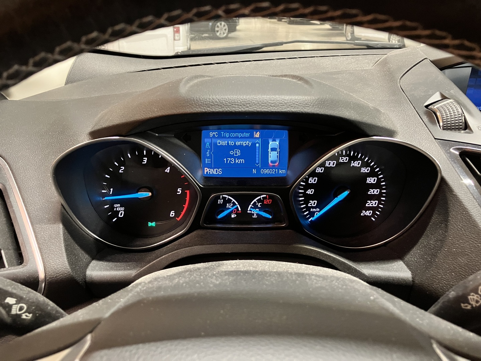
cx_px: 240
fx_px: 389
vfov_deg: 49.7
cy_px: 180
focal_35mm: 28
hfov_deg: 63.4
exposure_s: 1/37
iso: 320
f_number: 1.8
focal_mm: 3.99
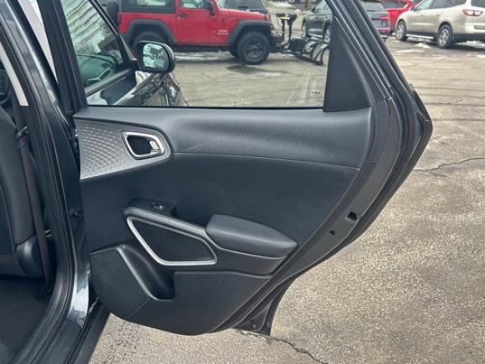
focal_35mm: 31
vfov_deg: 45.4
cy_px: 164
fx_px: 434
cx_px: 211
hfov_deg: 58.1
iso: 32
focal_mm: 5.7
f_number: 1.5
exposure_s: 1/121
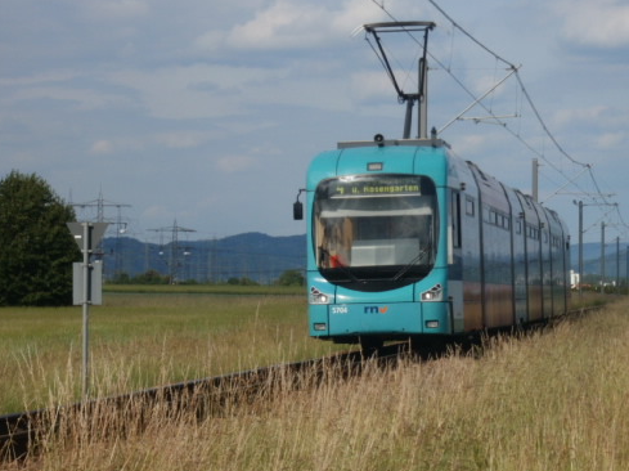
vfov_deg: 11.3
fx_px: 2379
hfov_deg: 15.1
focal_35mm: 131
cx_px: 361
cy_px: 202
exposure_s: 1/400
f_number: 7.9
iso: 100
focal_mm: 17.4
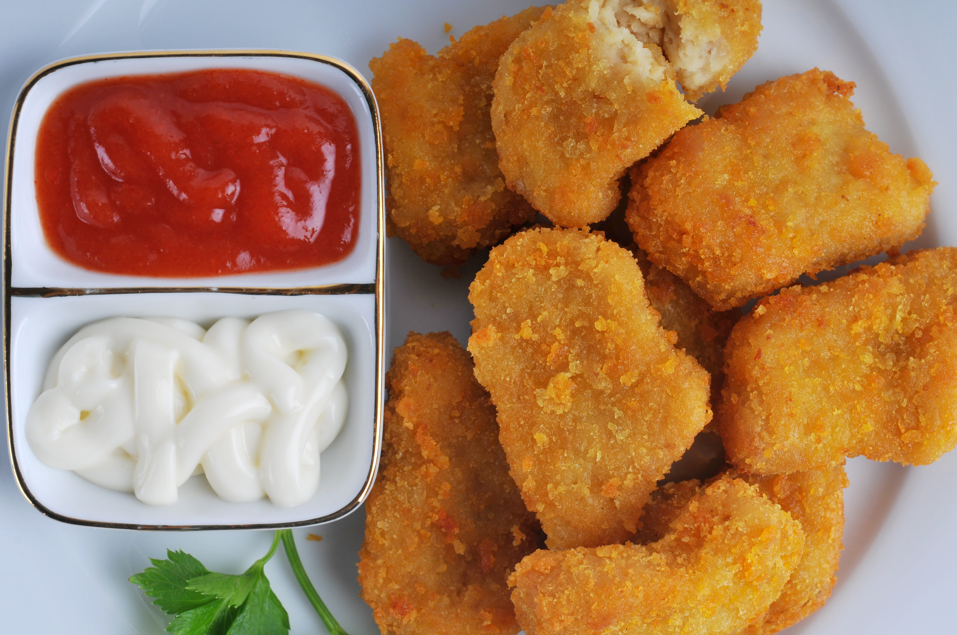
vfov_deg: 18.1
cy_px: 318
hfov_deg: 27.0
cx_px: 478
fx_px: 1991
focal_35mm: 75
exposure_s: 1/200
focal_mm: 50
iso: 100
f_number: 11
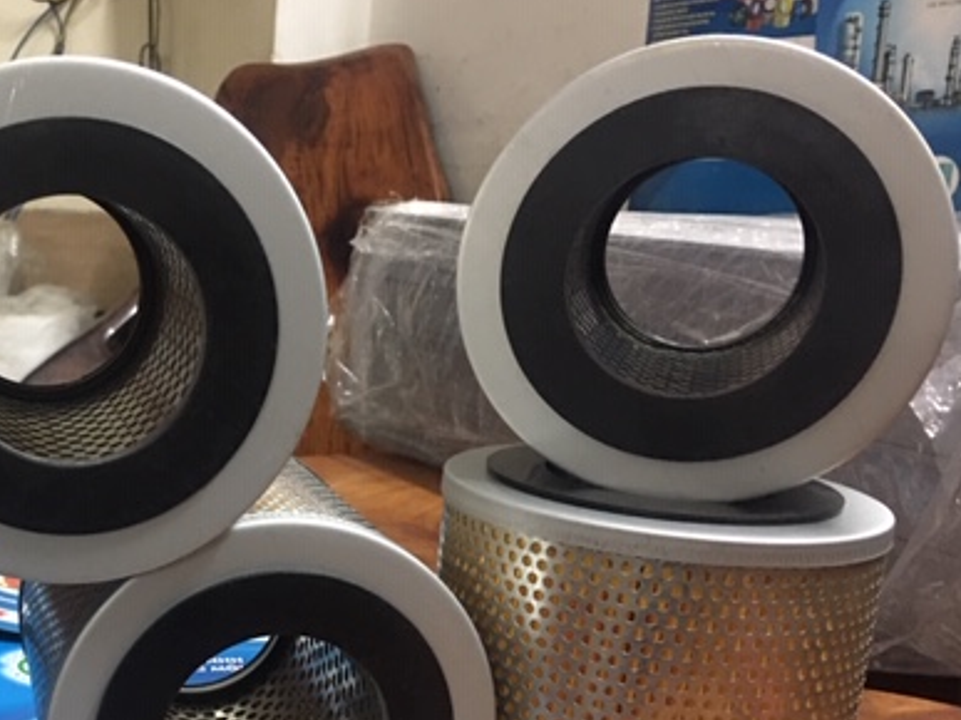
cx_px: 176
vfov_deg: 30.0
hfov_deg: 38.0
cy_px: 499
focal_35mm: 48
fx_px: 1332
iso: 100
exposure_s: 1/4
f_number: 2.2
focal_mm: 4.15
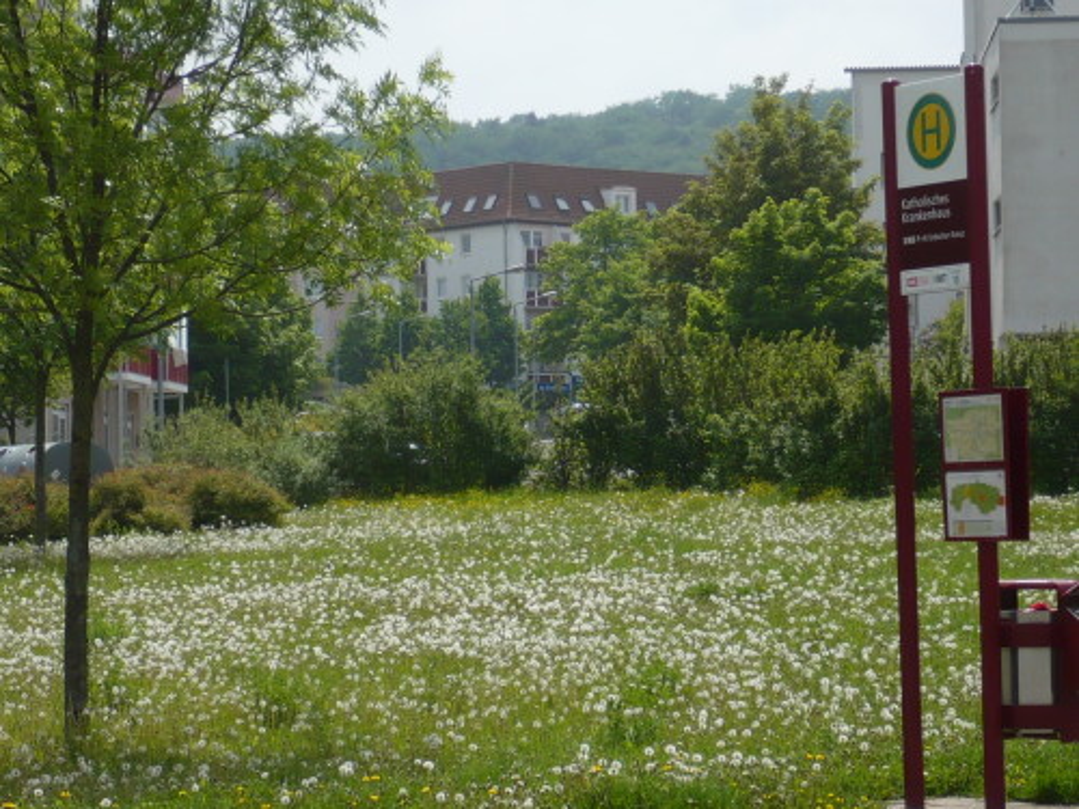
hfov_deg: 16.7
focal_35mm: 118
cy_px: 404
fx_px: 3678
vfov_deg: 12.6
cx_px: 540
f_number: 4.5
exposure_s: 1/800
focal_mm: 14.3
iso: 100
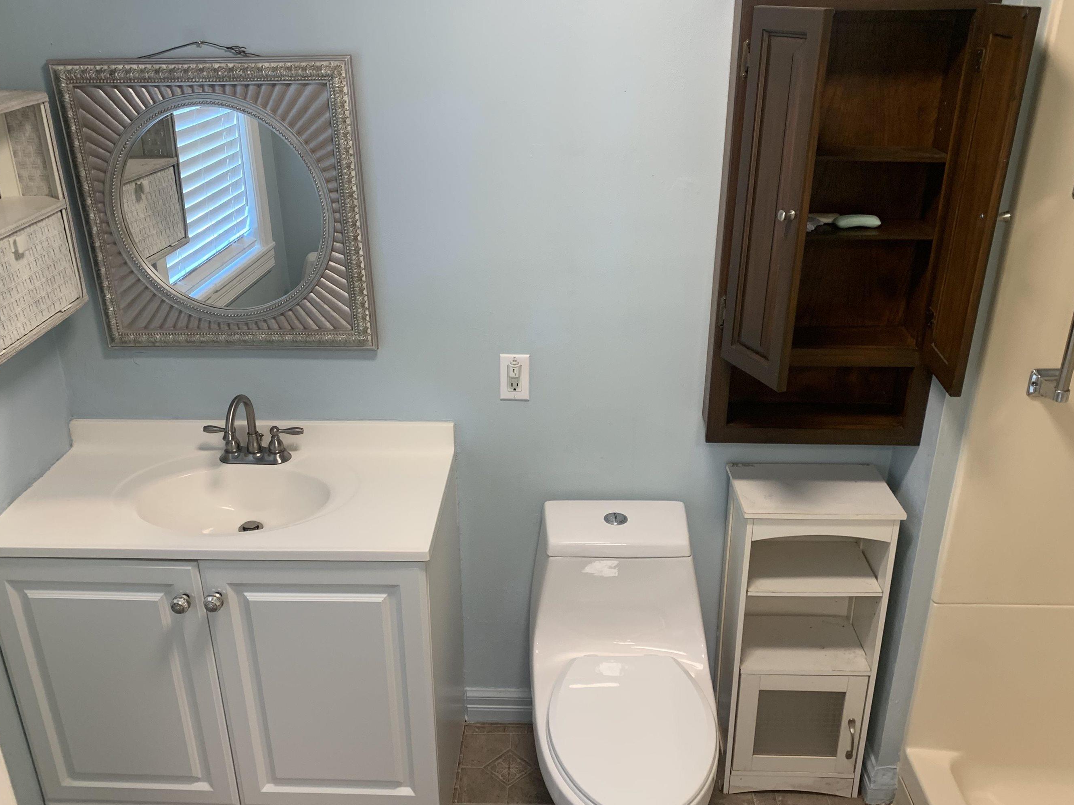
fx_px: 931
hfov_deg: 60.0
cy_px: 413
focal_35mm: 30
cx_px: 537
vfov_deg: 46.8
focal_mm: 4.25
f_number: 1.8
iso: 100
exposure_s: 1/60
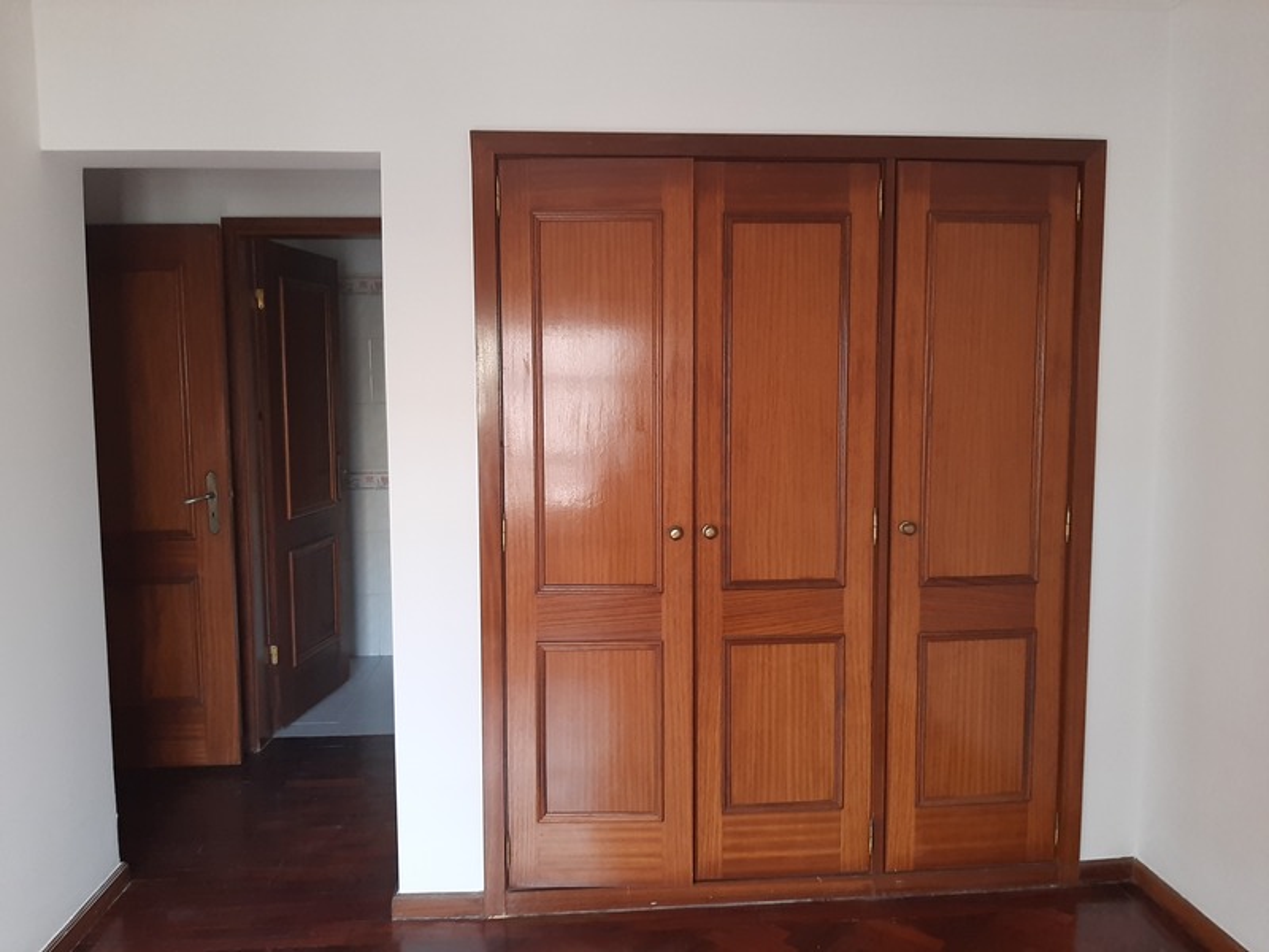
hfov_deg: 65.3
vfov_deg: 51.4
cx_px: 634
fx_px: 990
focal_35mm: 27
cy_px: 476
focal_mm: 3.93
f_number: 1.7
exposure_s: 1/50
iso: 125
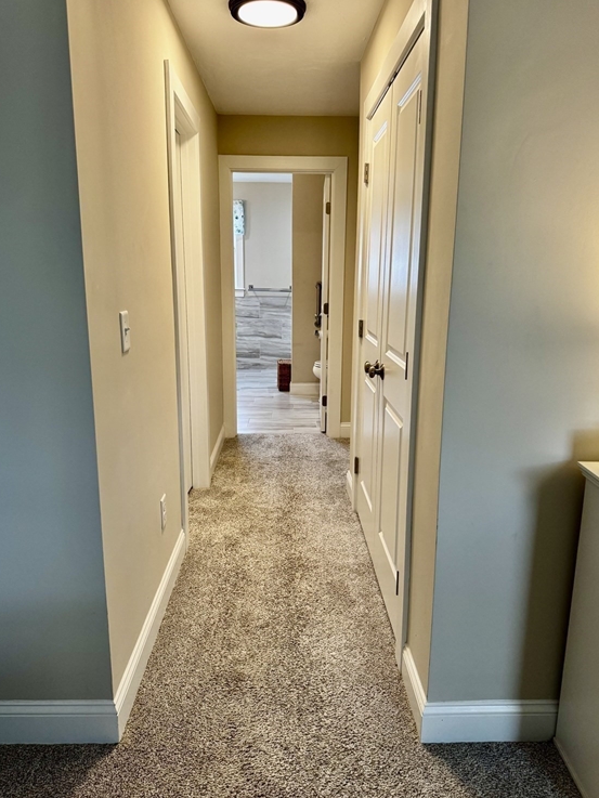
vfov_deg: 69.4
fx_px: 577
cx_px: 296
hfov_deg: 54.9
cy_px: 393
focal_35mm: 25
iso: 200
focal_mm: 6.76
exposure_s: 1/120
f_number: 1.78
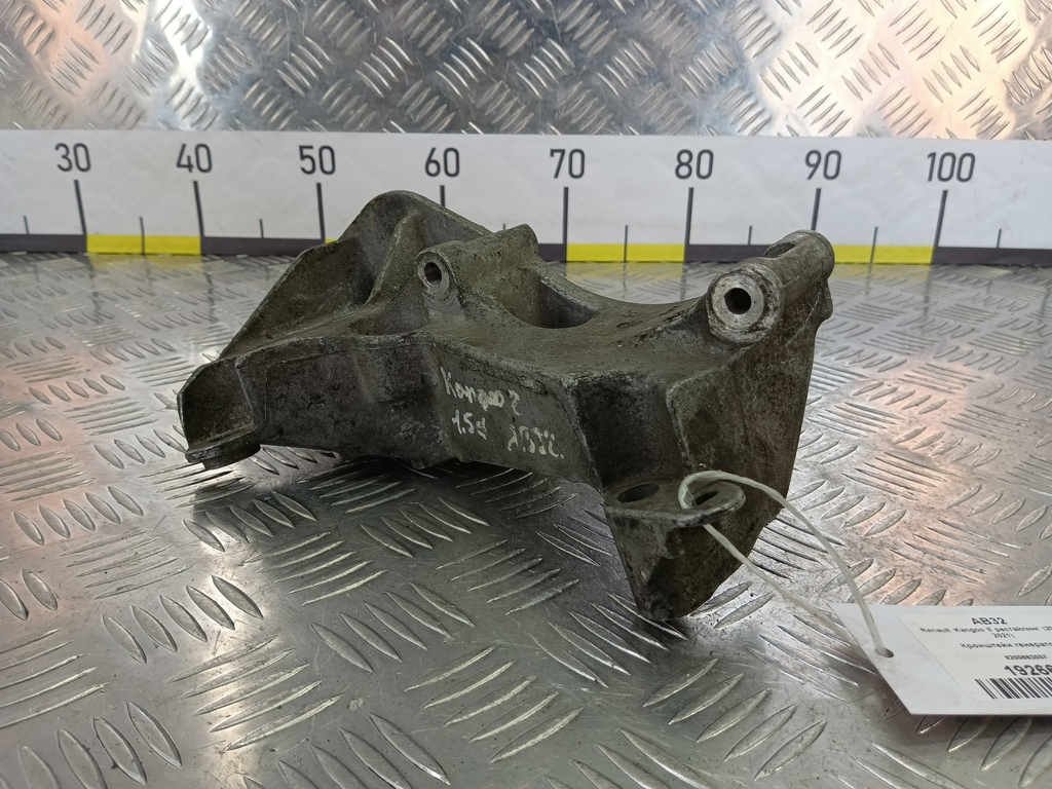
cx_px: 526
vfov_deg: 58.9
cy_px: 394
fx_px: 699
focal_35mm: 23
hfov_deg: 73.9
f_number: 1.6
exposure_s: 1/100
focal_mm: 4.11
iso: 140
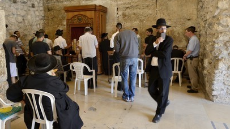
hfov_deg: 71.9
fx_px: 159
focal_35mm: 26
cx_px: 112
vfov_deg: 44.3
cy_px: 67
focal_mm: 24
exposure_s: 1/40
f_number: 6.3
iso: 1600
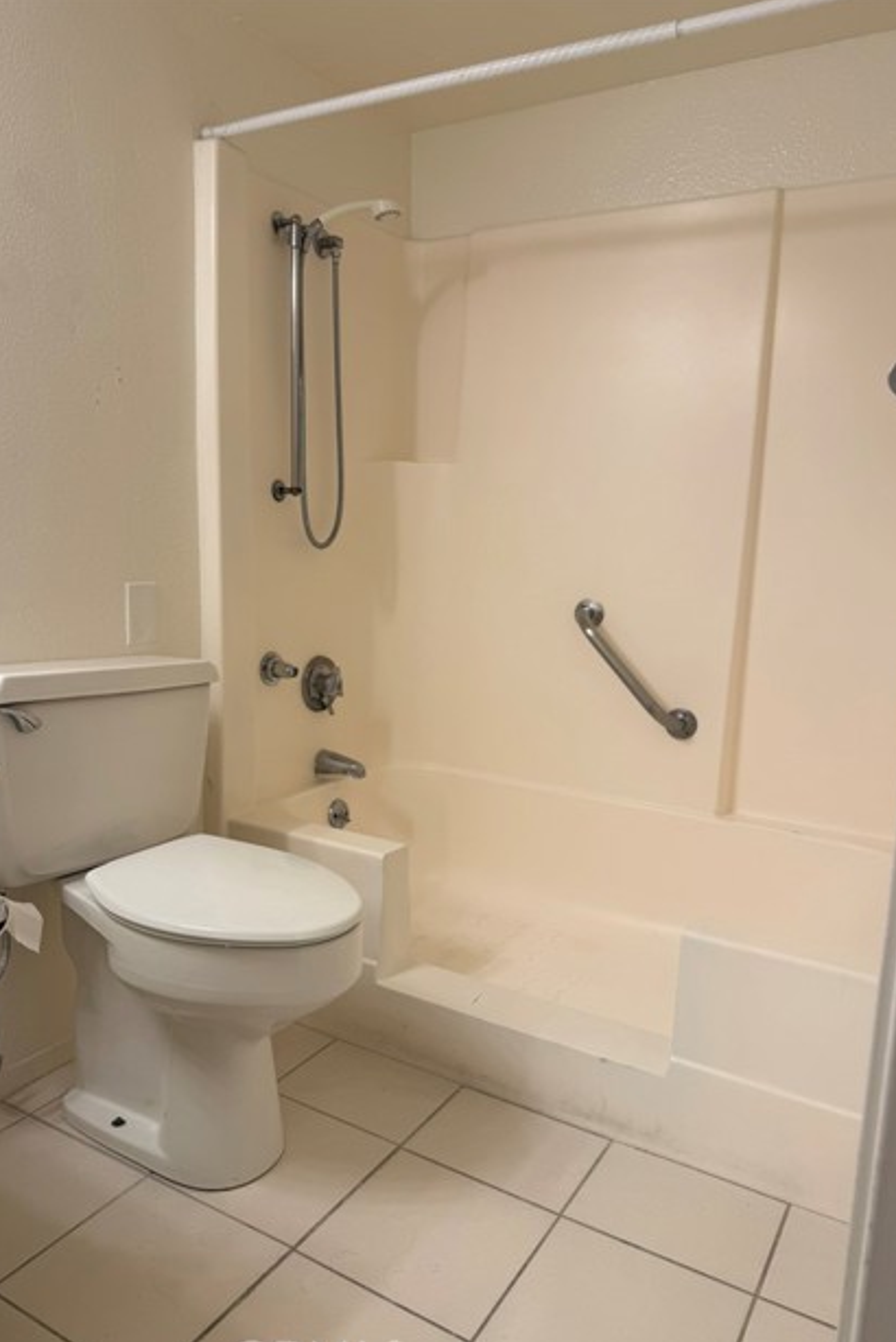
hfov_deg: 49.5
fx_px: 969
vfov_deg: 69.3
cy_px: 693
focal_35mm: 26
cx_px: 400
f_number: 1.78
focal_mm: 6.76
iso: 64
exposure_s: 1/120
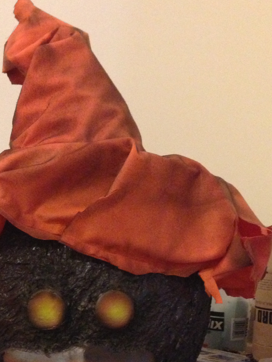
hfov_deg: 24.2
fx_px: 629
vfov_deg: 31.8
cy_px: 257
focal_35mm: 60
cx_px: 69
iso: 800
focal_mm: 4.13
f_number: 2.4
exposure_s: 1/15
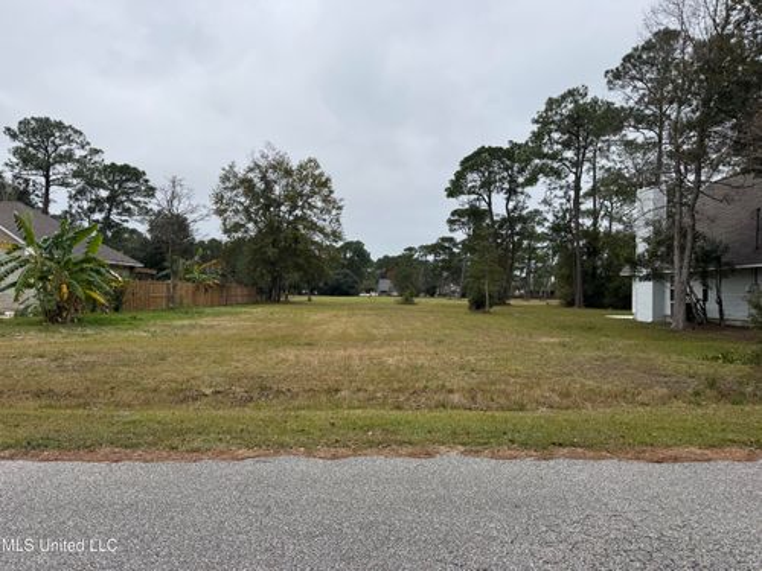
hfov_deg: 71.6
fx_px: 528
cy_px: 286
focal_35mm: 24
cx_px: 381
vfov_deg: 56.8
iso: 80
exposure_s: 1/2252
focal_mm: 6.76
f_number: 1.78
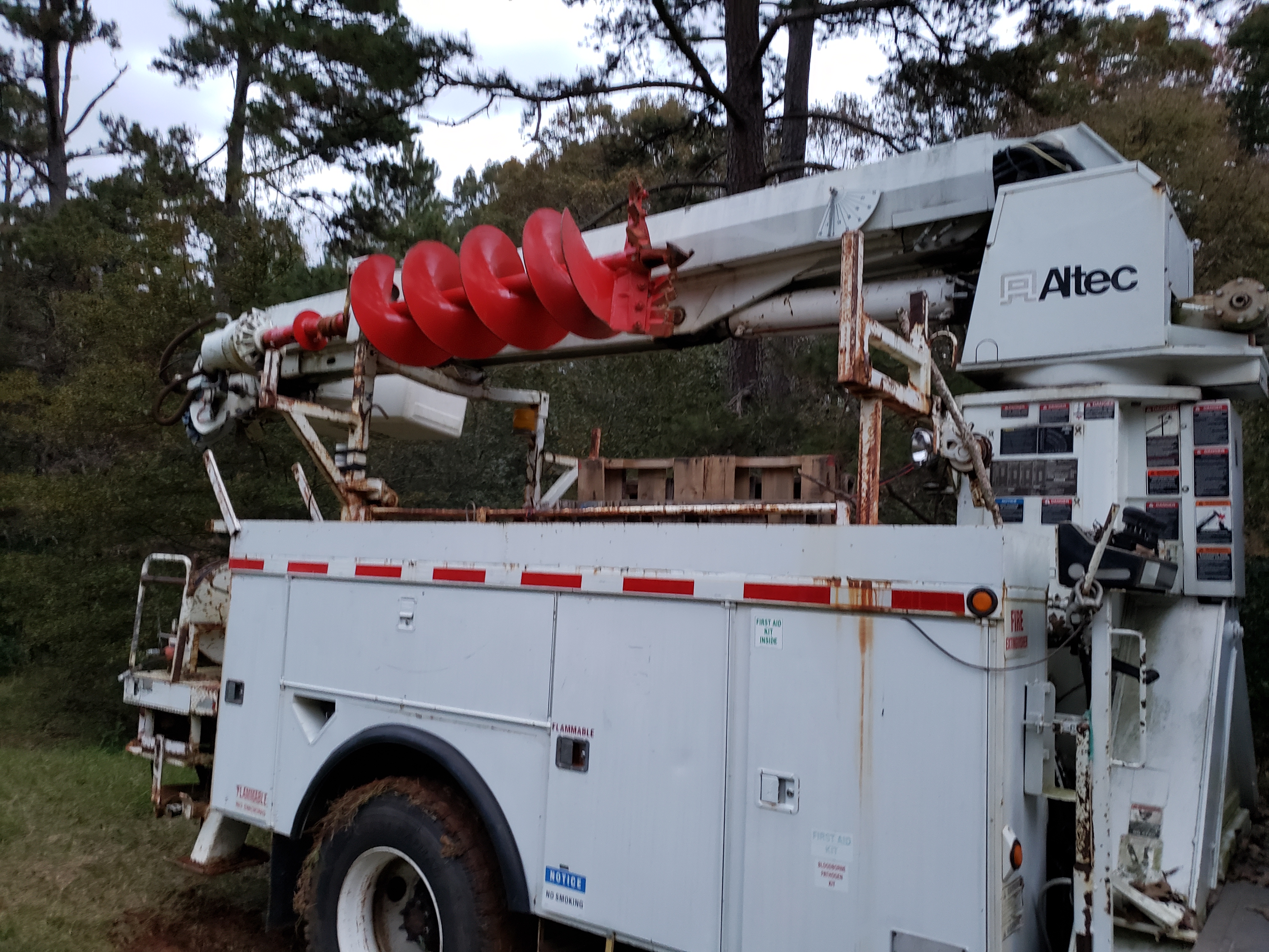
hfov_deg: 67.3
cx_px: 634
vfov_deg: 53.1
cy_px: 476
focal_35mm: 26
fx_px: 953
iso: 250
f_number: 1.5
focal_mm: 4.3
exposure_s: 1/60
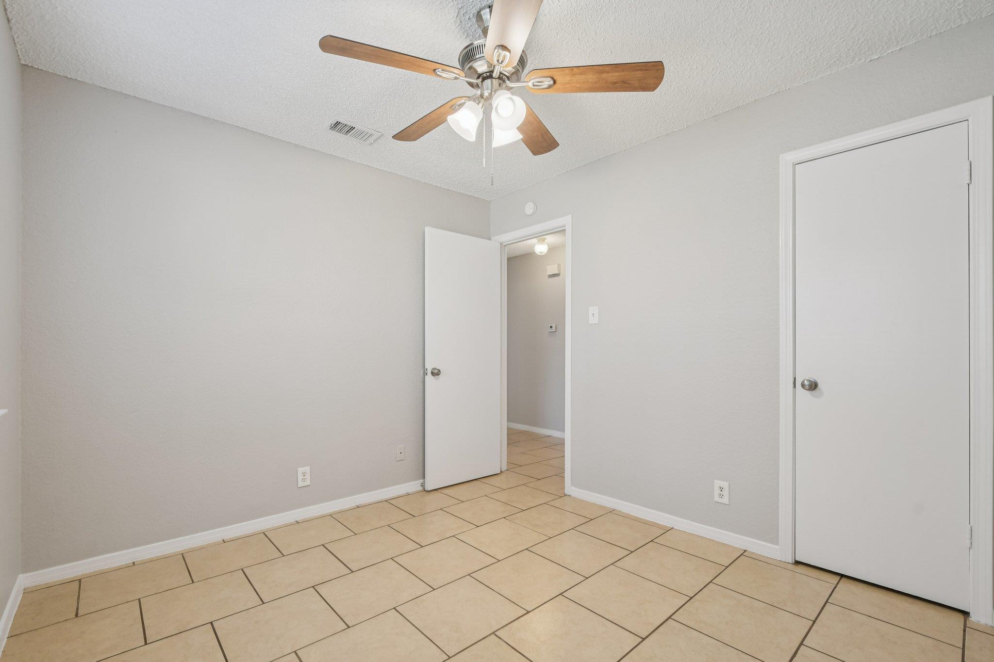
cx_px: 497
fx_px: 414
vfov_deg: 77.3
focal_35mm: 15
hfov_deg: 100.4
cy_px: 331
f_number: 8
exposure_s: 1/20
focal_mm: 10
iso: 400
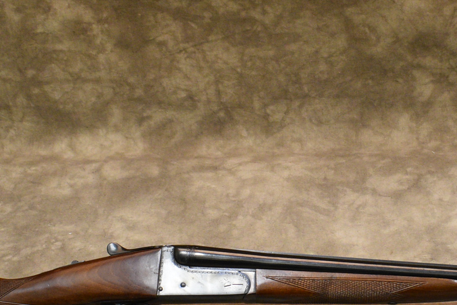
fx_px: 1212
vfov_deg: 14.3
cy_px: 218
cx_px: 320
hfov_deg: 21.2
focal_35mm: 95
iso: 1400
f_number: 3.8
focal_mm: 23
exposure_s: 1/125
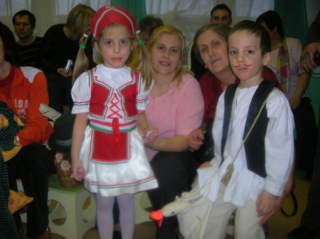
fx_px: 314
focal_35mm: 34
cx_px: 160
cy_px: 120
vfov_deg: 41.7
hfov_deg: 54.0
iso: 50
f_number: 2.9
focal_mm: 5.7
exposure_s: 1/60.1
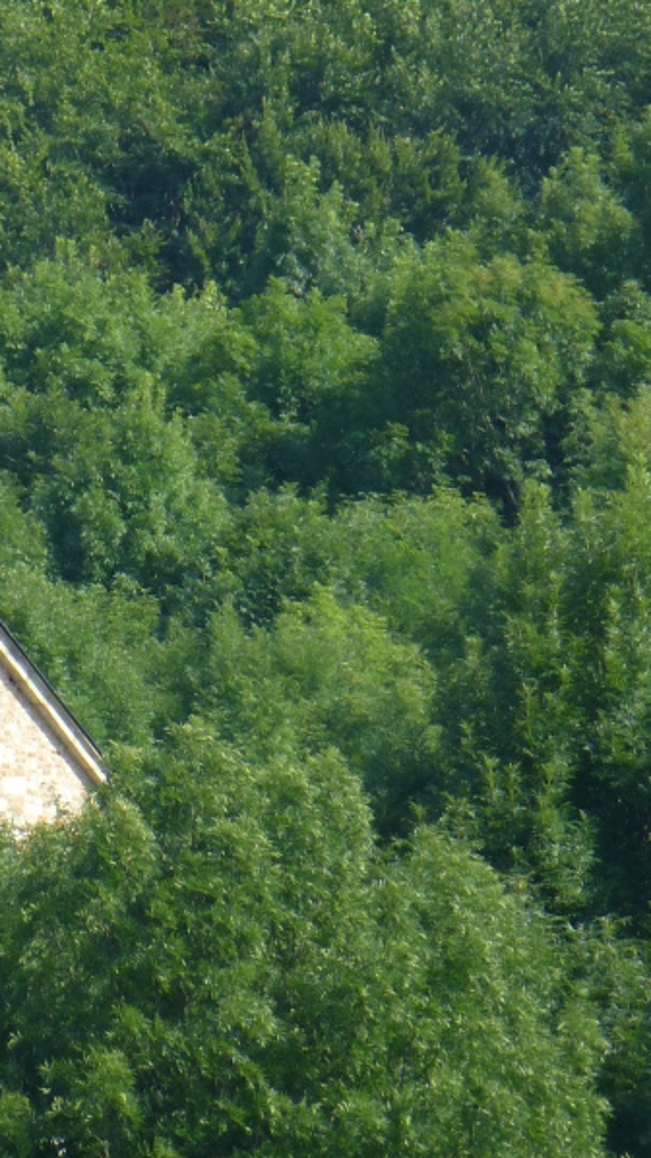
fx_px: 23650
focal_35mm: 770
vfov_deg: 2.8
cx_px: -72
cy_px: 579
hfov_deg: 1.6
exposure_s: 1/320
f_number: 6.4
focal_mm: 86
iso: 200
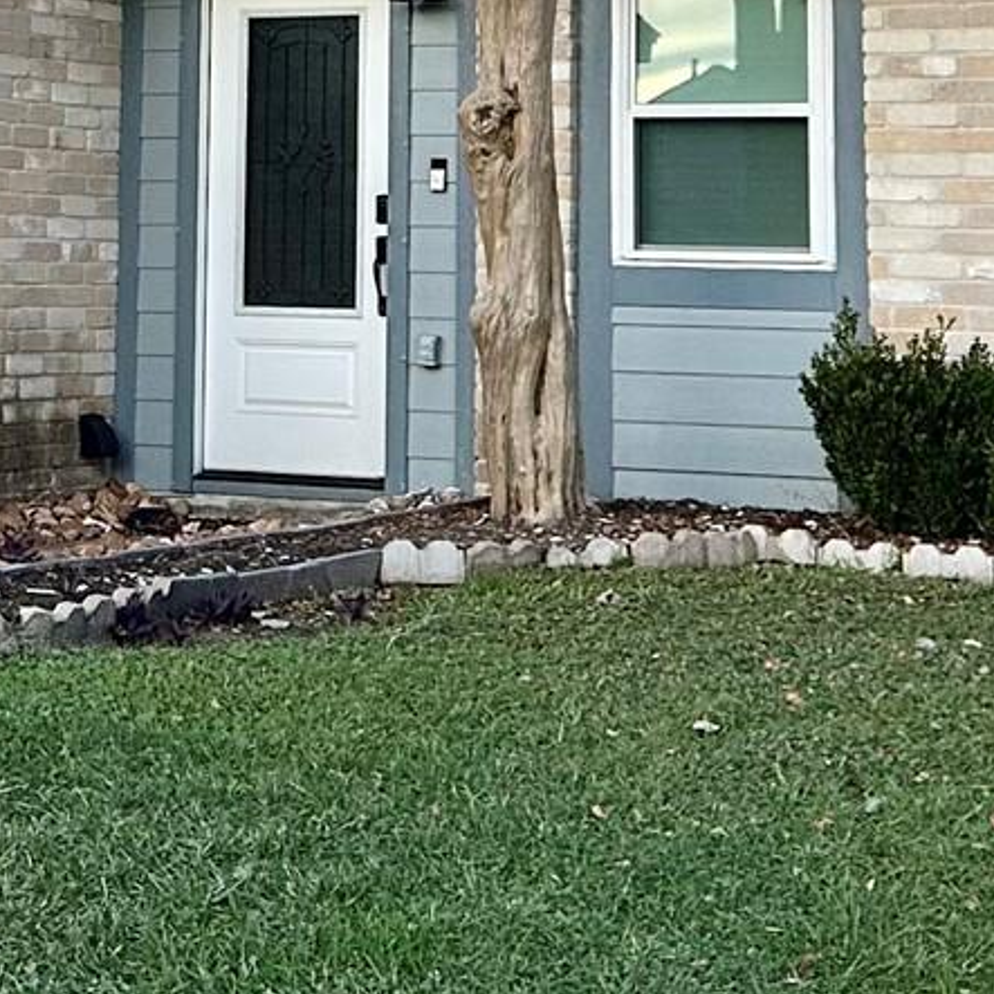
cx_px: 263
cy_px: -222
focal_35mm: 98
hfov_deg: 17.7
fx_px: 3184
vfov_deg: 16.9
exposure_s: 1/60
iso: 320
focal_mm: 6.86
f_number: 1.78
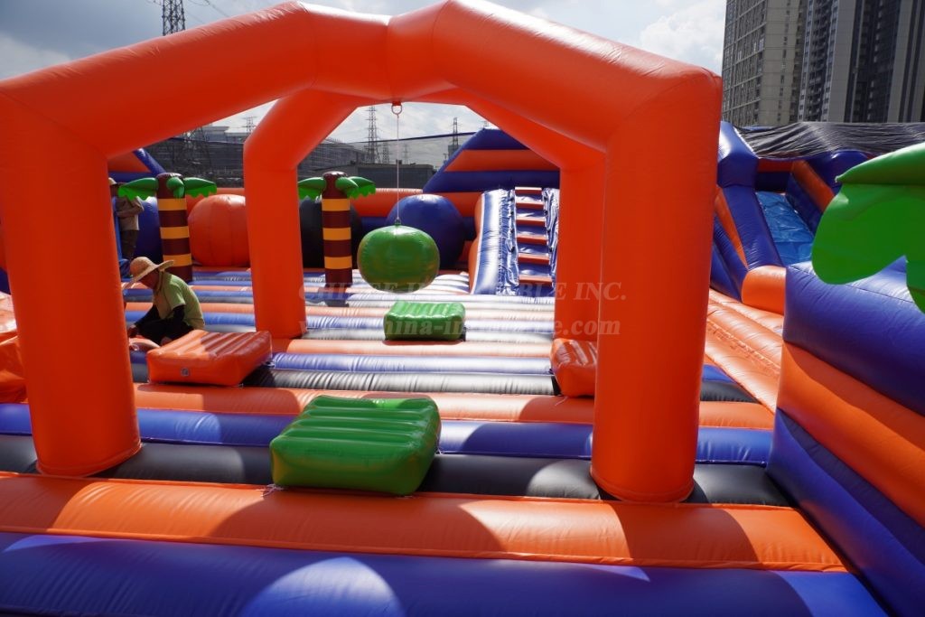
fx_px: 617
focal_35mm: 24
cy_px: 308
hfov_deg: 73.7
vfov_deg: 53.1
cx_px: 462
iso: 100
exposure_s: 1/500
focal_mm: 16
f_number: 8
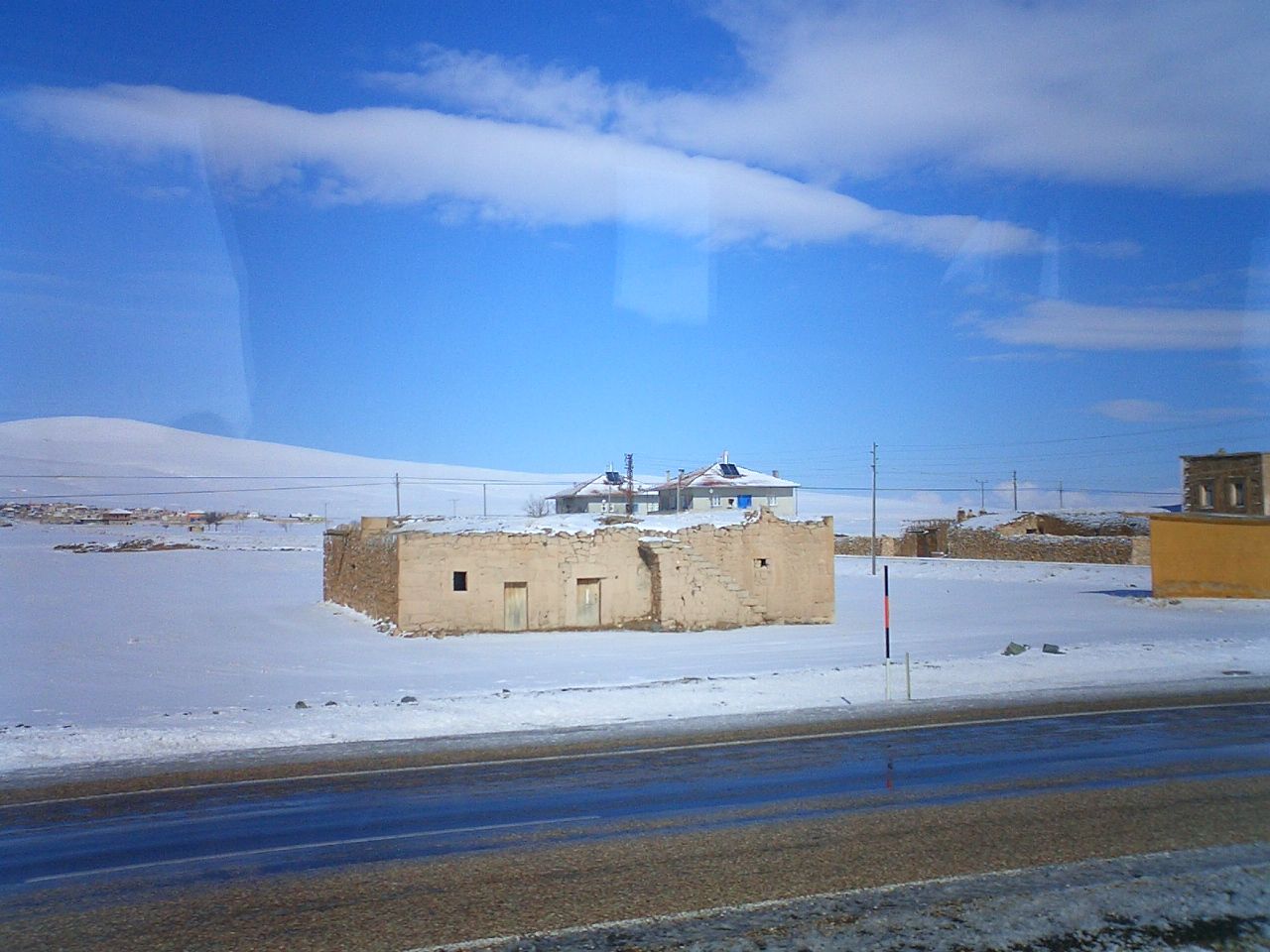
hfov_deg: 50.1
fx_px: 1357
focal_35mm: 37
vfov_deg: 38.7
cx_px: 635
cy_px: 476
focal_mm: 5.6
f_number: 3.5
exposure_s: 1/1600
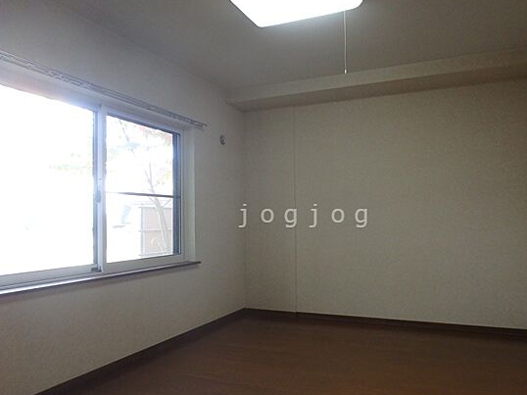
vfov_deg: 54.8
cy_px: 216
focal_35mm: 25
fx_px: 380
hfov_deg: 69.0
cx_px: 306
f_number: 3.5
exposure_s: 1/30
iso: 320
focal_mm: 3.7
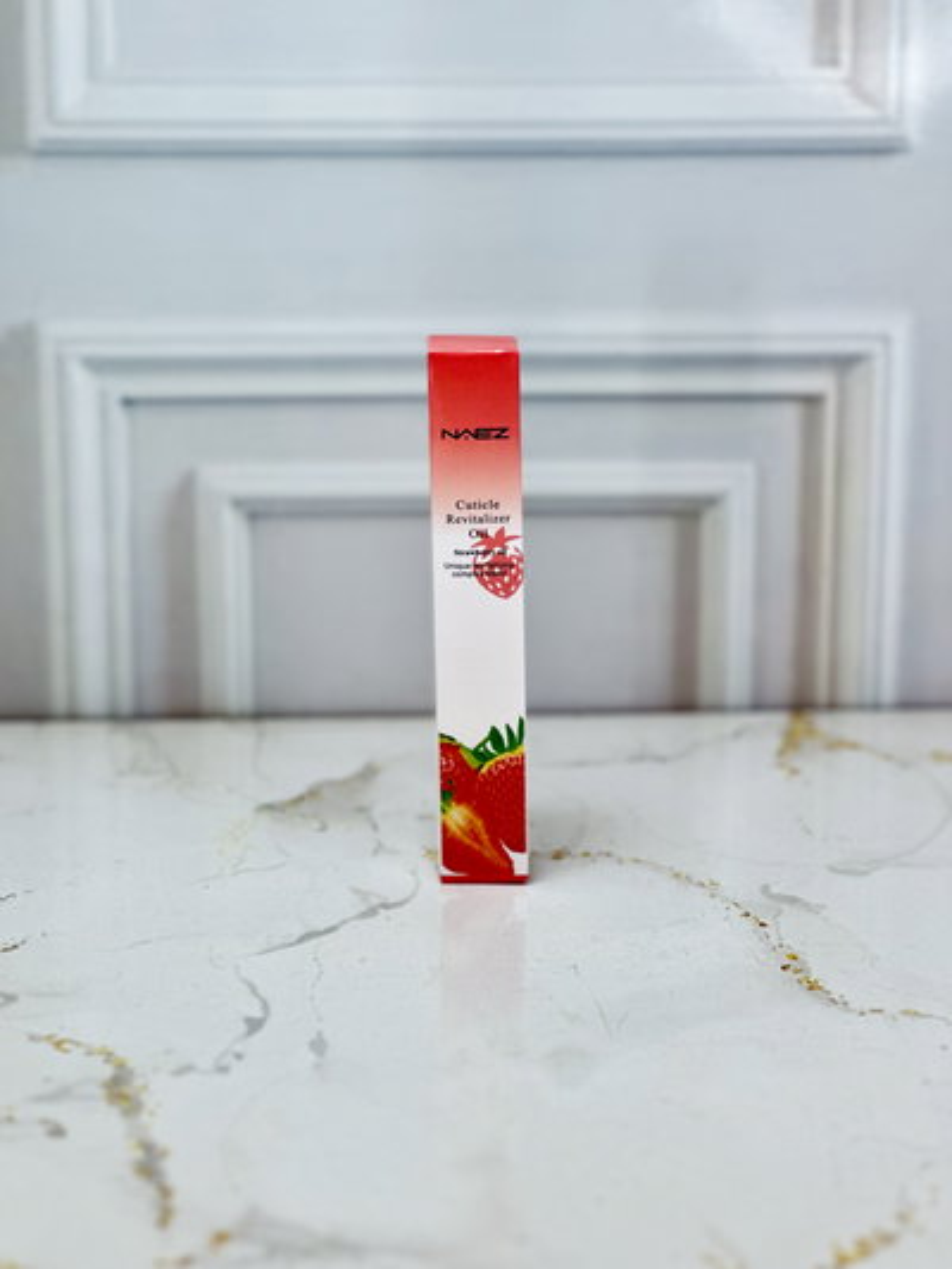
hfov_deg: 19.1
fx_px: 2822
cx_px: 476
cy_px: 634
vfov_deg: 25.3
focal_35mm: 77
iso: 80
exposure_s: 1/100
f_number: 2.8
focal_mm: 9
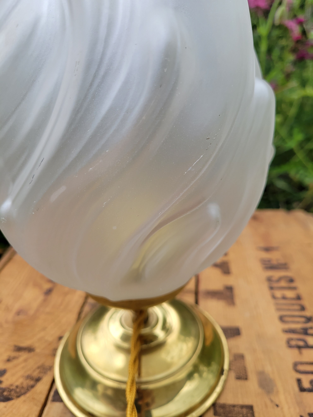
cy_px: 208
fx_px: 313
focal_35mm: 26
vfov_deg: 67.3
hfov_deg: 53.1
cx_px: 156
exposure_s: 1/430
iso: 40
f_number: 1.8
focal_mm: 5.4
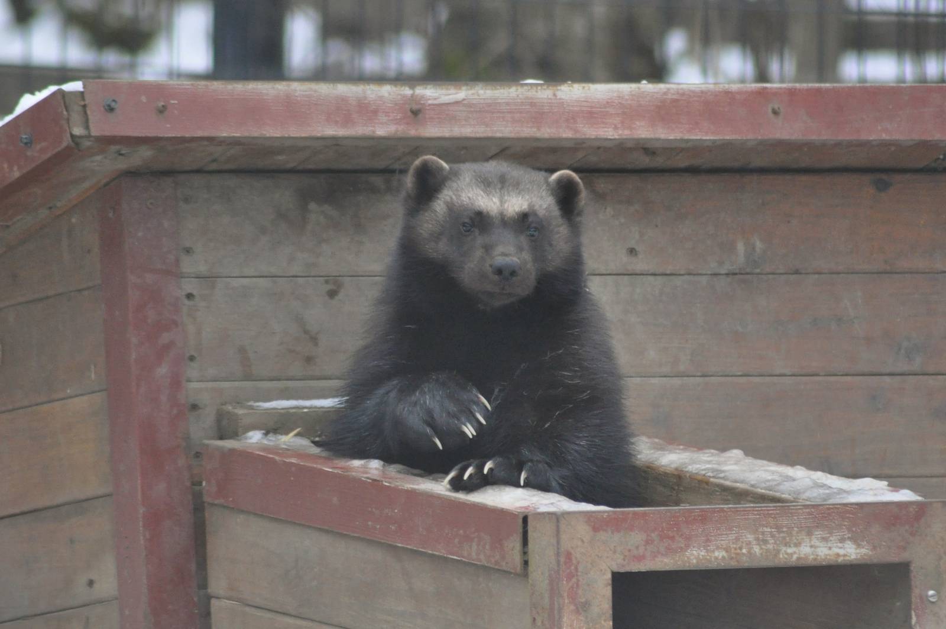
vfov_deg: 3.0
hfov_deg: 4.6
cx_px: 473
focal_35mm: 450
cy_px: 314
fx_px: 11812
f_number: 5.6
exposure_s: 1/160
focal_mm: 300
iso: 1600
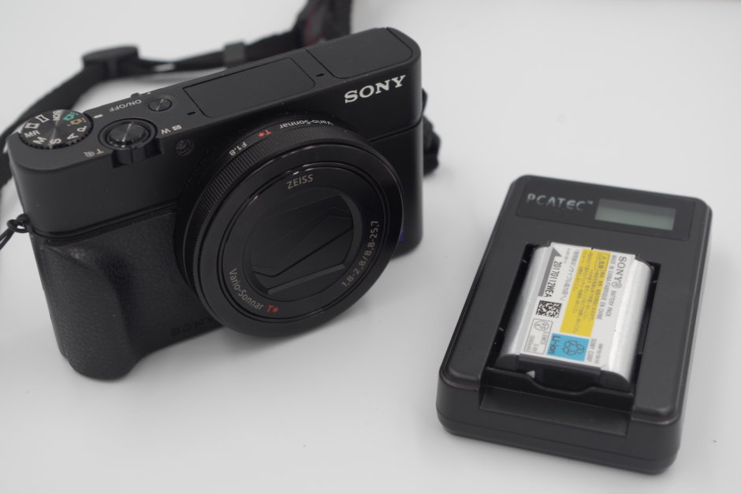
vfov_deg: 22.6
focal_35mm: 60
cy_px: 247
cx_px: 370
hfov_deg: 33.4
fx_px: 1235
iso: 200
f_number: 7.1
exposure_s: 1/100
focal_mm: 40
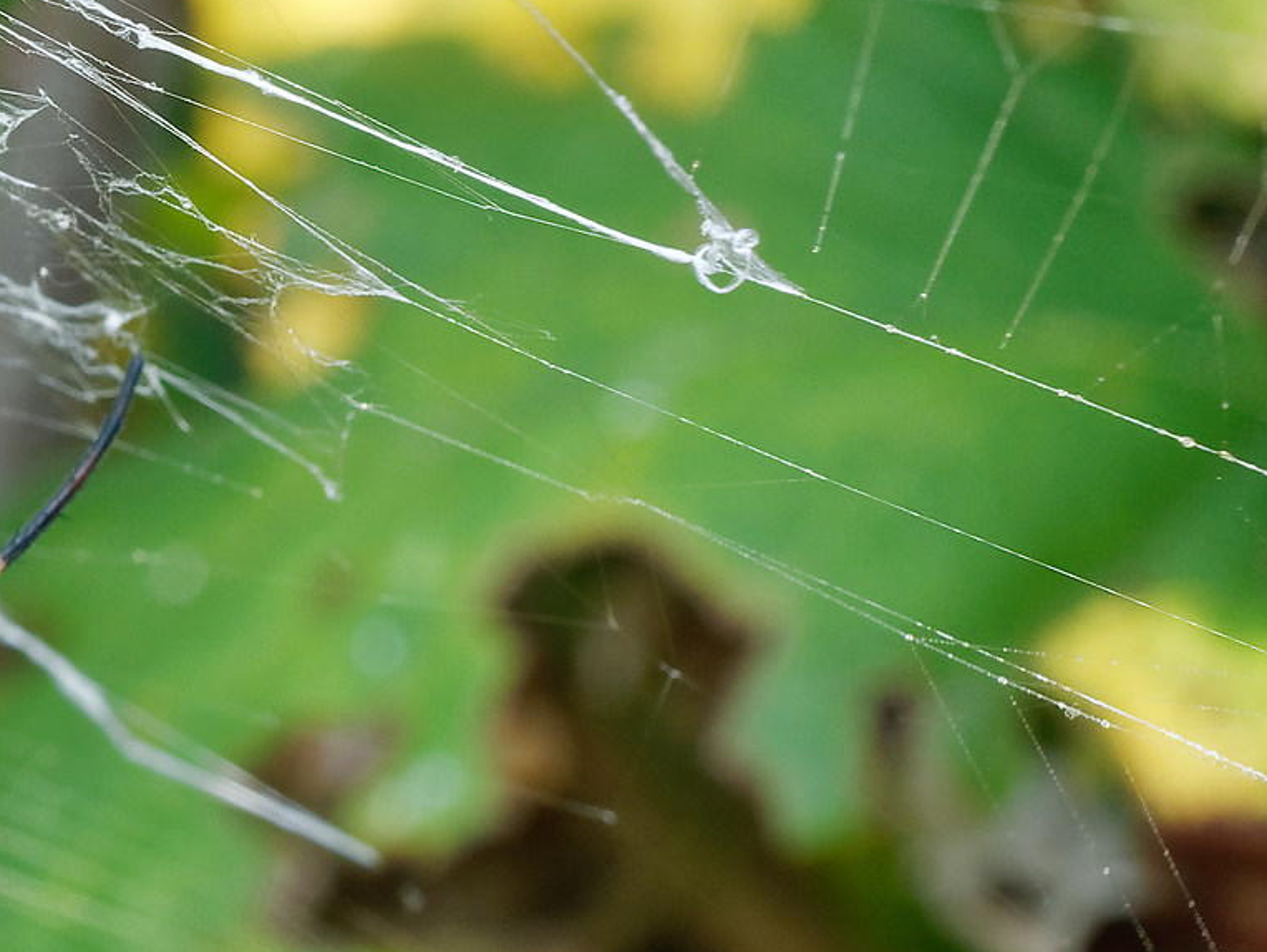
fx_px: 13807
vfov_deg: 3.9
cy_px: 23
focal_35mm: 377
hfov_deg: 5.2
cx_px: -721
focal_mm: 60
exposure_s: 1/60
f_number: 8
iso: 500
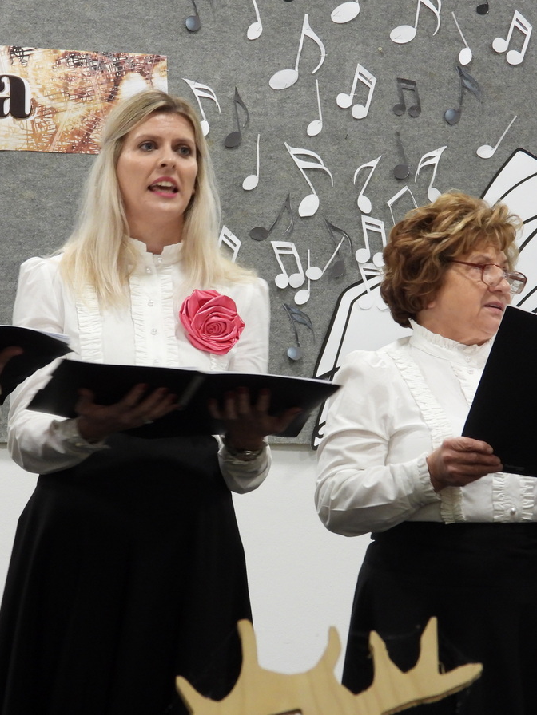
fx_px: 5543
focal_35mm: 268
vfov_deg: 7.4
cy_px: 358
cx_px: 209
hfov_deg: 5.5
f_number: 4.5
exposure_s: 1/20
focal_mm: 35.9
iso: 400
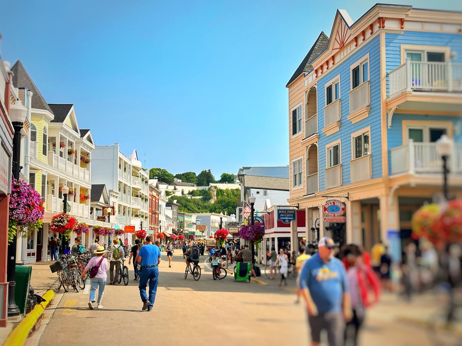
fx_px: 641
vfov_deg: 30.3
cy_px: 173
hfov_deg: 39.7
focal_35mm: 48
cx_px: 231
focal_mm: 6.86
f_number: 1.78
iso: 64
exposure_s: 1/5000
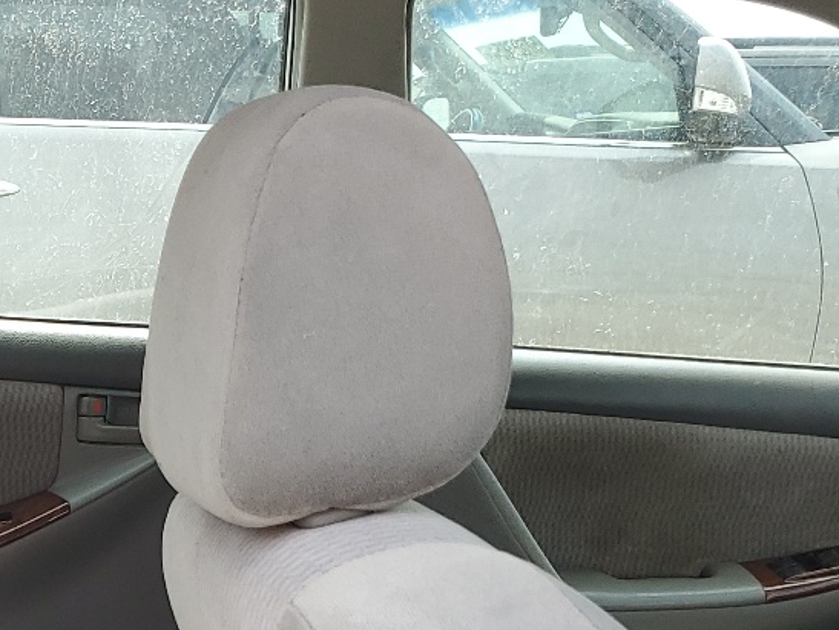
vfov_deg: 18.2
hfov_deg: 23.9
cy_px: 808
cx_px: -103
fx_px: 1843
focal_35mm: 76
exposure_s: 1/909
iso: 50
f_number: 1.5
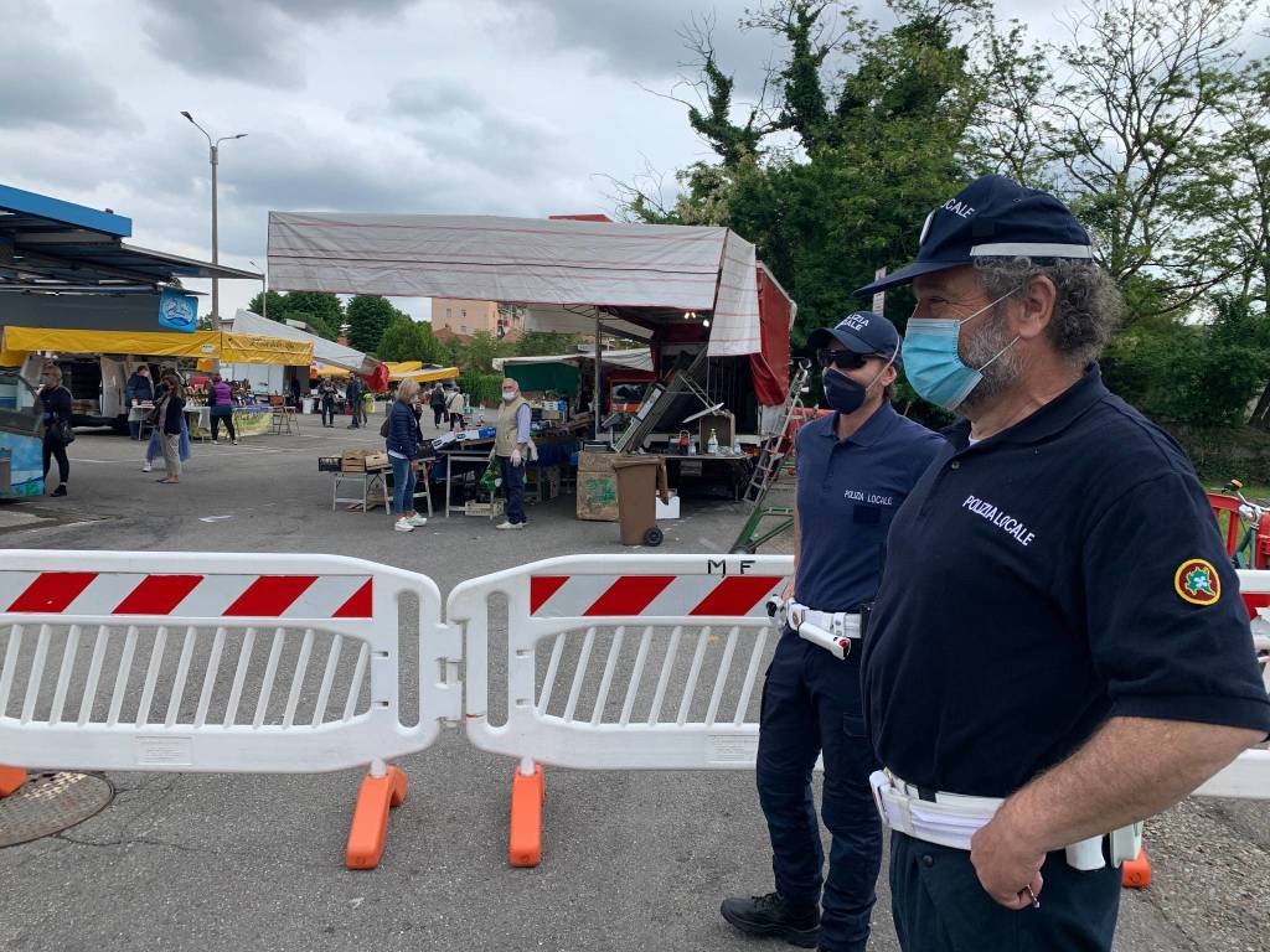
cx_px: 635
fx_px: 954
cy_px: 476
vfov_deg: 53.1
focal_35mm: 26
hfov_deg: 67.3
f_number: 1.8
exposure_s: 1/1163
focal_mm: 4.25
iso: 25
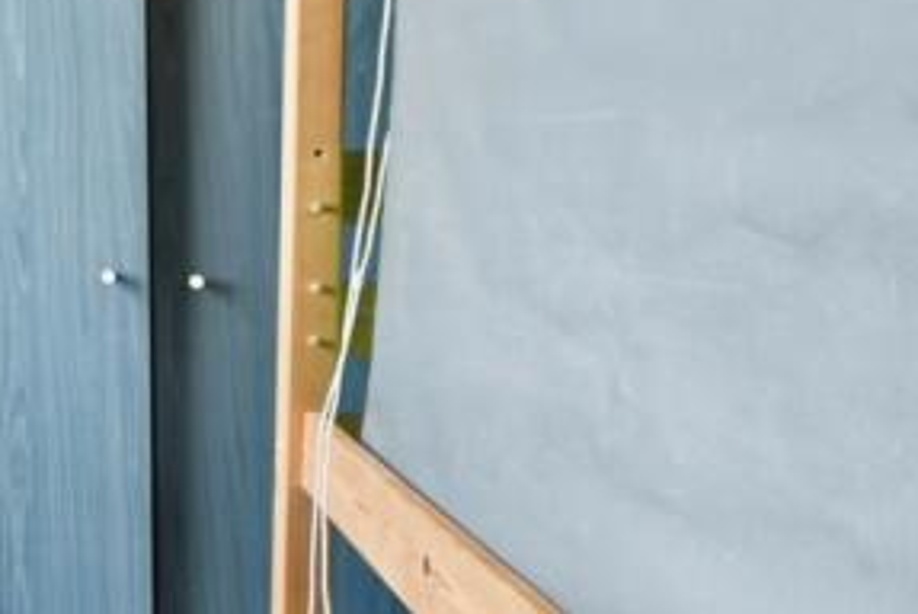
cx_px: -384
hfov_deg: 28.8
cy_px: 176
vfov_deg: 26.8
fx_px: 1276
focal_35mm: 50
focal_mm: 14
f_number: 5.6
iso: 500
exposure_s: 1/40
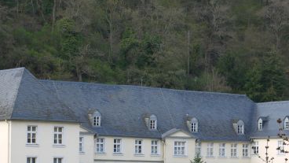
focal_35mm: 142
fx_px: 1088
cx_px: 113
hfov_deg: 15.1
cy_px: 154
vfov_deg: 8.5
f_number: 5.3
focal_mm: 30
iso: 100
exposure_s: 1/60
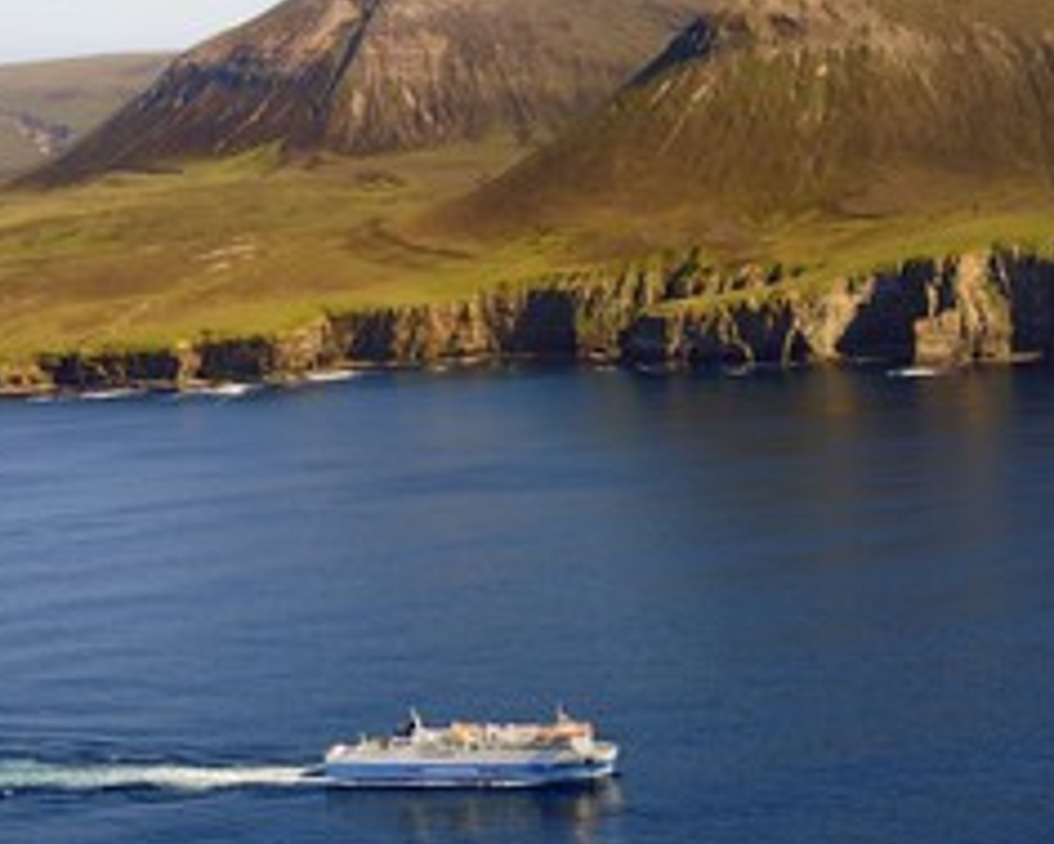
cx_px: 907
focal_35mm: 117
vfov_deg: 13.2
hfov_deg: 16.3
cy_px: 317
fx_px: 3651
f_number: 6.3
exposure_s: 1/800
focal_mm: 70
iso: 400
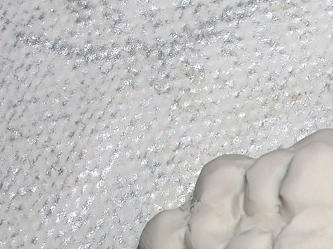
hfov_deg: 12.1
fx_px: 1528
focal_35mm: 159
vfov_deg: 9.1
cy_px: 373
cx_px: 424
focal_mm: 7.7
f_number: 5.4
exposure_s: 1/60.1
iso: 50
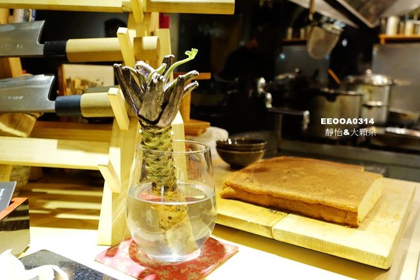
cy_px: 140
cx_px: 210
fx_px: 373
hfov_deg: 58.7
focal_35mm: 32
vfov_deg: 41.1
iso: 800
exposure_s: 1/13
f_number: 2.8
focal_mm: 11.69
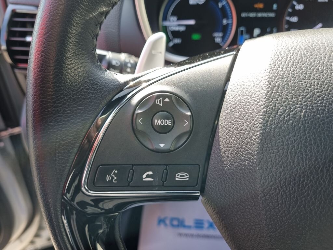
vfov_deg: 53.1
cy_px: 125
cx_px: 166
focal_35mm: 26
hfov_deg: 67.3
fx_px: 250
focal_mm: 5.4
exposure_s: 1/133
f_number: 1.8
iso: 50
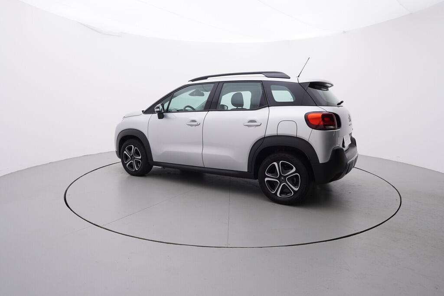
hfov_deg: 77.3
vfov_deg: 56.2
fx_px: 278
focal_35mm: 22
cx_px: 222
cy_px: 148
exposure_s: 1/80
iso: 200
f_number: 5
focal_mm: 15
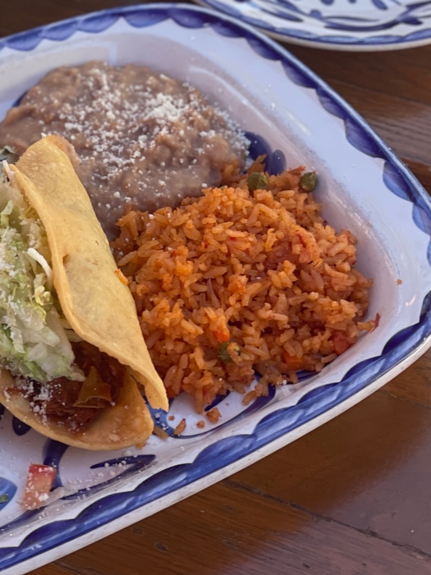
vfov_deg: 17.3
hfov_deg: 13.1
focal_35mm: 111
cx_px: -22
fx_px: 1843
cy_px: -8
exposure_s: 1/122
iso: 32
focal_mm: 6
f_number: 2
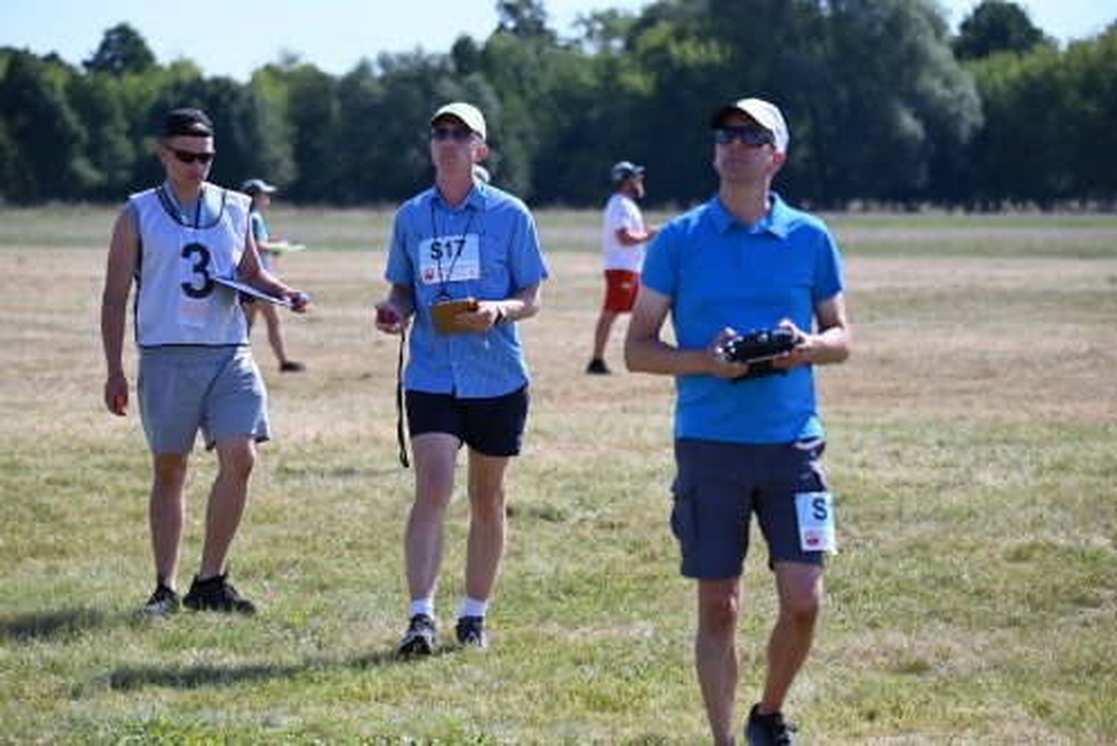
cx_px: 558
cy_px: 373
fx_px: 5743
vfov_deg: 7.4
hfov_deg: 11.1
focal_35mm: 185
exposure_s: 1/2500
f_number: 5.3
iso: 640
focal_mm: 185
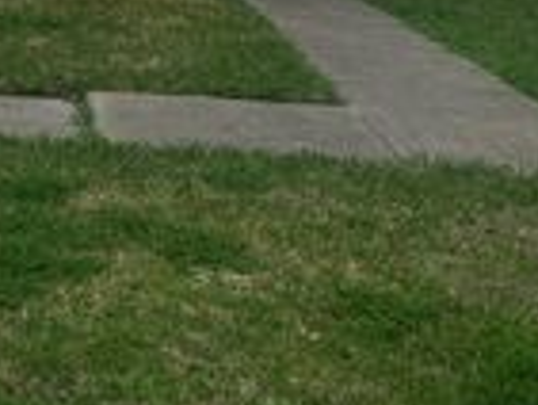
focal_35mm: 92
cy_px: -246
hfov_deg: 20.3
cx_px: -57
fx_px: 1431
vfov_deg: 14.7
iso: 50
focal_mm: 5.7
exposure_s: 1/3356
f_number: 1.5
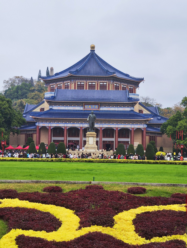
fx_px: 359
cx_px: 94
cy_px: 124
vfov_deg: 38.1
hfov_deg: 29.2
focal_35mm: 50
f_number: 1.9
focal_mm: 7.1
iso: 50
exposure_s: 1/217
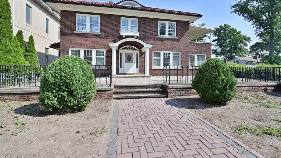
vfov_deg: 65.1
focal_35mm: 17
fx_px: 123
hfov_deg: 97.5
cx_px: 143
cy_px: 68
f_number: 9
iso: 320
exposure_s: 1/320
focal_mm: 15.5
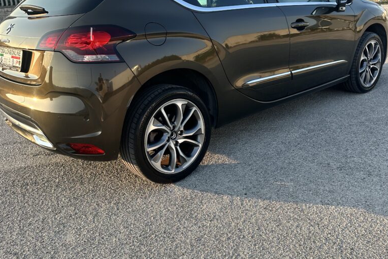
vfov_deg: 49.5
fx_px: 280
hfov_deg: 69.4
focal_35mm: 26
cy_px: 122
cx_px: 200
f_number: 1.78
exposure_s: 1/918
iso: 80
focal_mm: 6.86
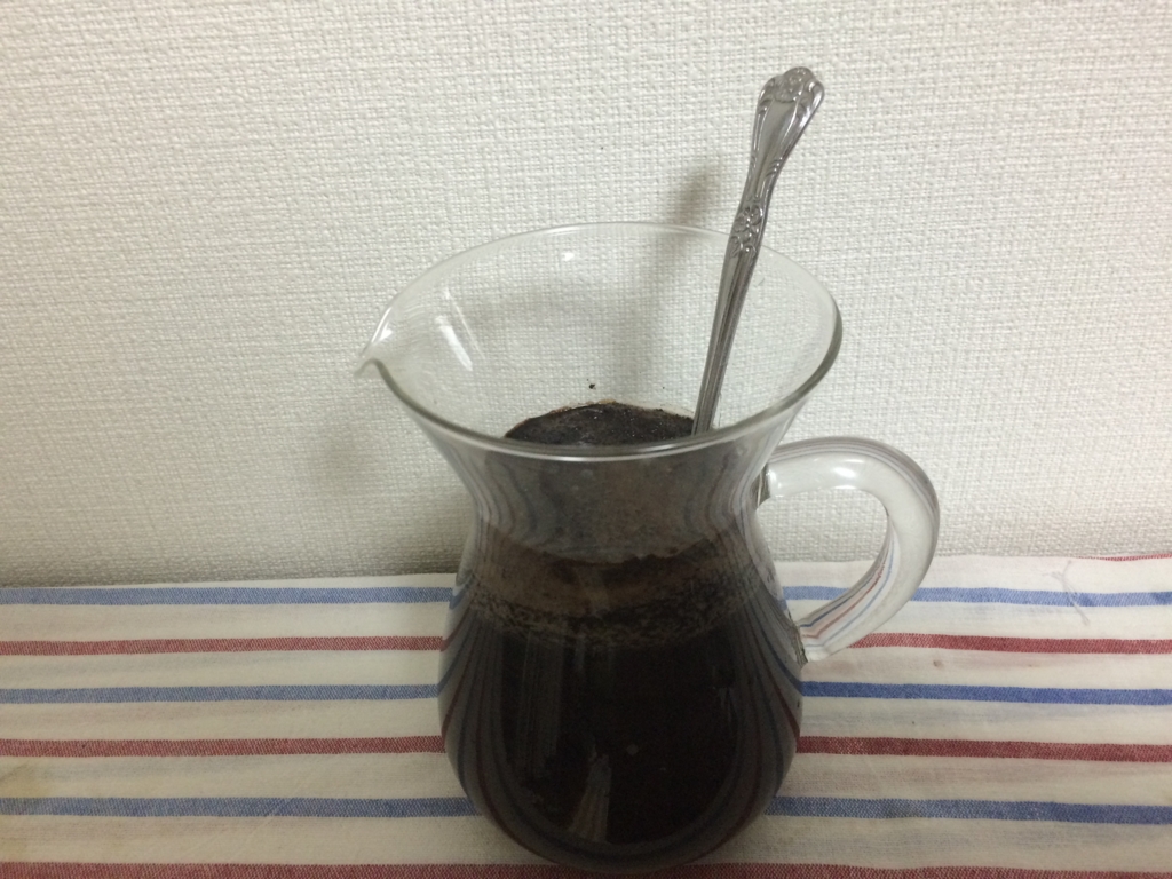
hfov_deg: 61.7
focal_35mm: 29
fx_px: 982
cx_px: 586
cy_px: 440
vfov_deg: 48.2
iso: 200
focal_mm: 4.15
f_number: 2.2
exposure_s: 1/33
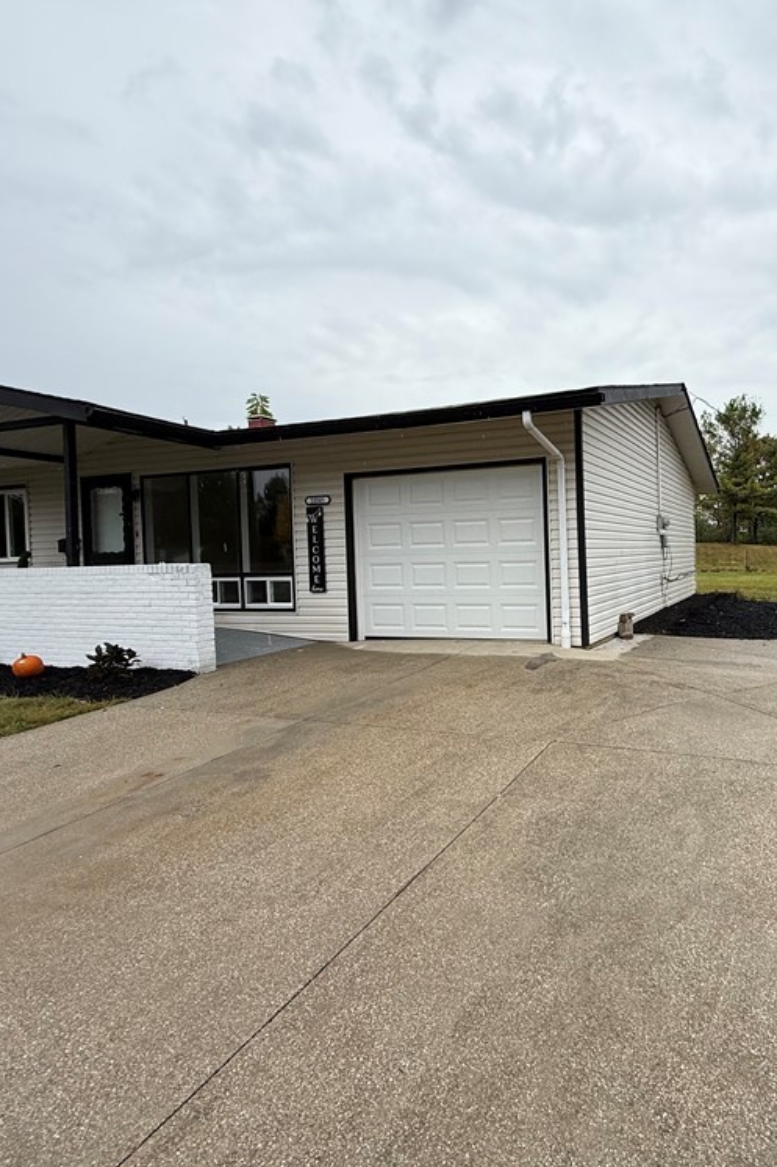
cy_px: 573
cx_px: 585
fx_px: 648
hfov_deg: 58.6
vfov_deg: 84.0
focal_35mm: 20
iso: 50
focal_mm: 2.22
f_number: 2.2
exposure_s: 1/686
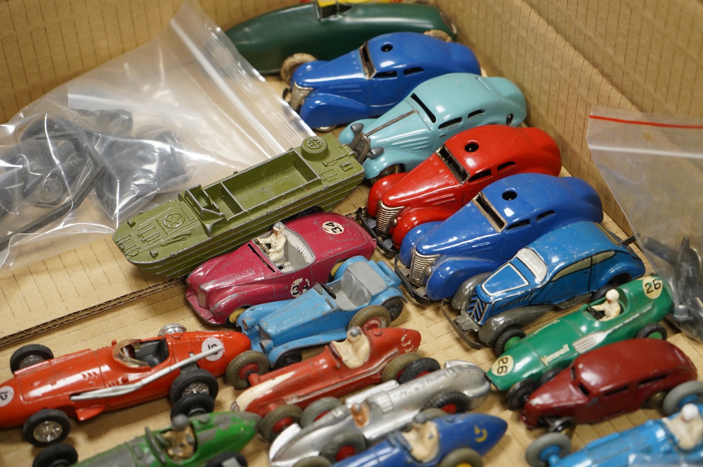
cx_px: 352
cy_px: 234
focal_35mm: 70
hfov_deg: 28.9
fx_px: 1366
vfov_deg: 19.4
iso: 2500
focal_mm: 70
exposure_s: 1/100
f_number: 5.6
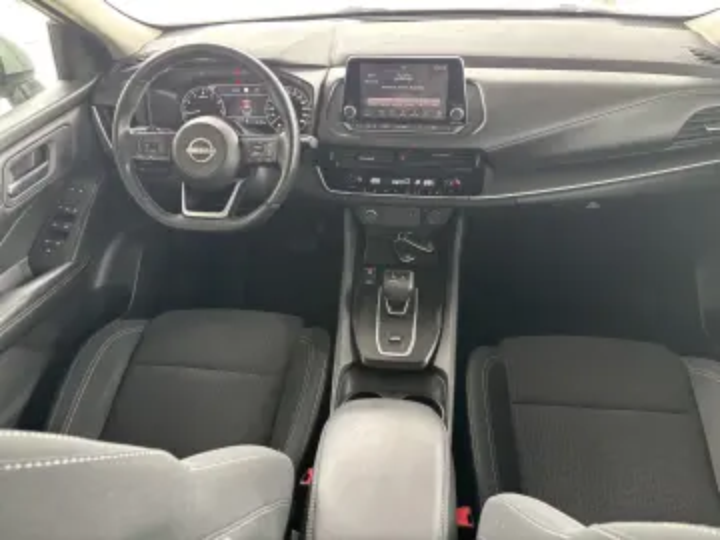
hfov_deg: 67.3
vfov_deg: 53.1
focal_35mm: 26
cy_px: 270
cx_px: 360
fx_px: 541
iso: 400
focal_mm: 5.96
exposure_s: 1/60
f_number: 1.6
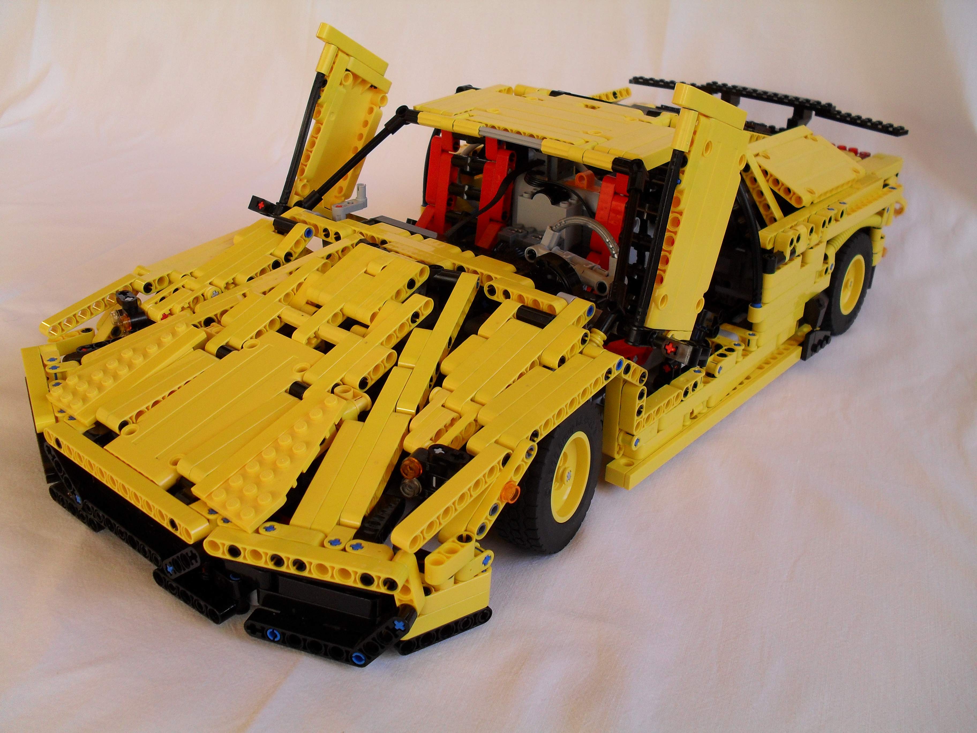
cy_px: 366
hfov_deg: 52.6
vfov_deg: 40.7
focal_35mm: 35
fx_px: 988
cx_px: 488
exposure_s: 1/60
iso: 100
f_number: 3.2
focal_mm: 6.3
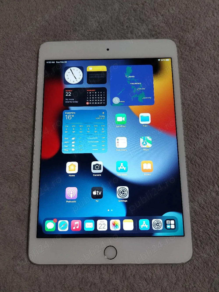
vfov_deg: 69.4
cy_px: 146
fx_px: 211
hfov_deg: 54.9
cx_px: 110
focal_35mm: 25
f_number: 1.8
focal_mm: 5.23
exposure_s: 1/50
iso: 100
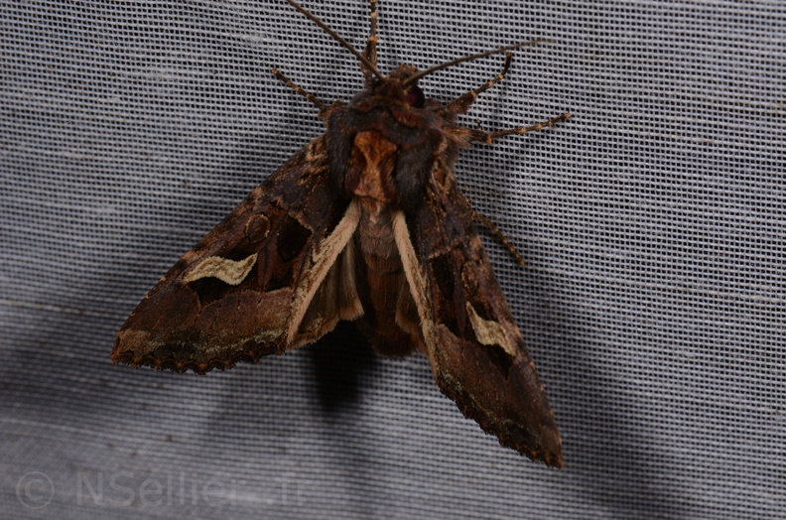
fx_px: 2777
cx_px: 393
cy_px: 260
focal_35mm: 128
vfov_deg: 10.7
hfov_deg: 16.1
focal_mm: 85
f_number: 22
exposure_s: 1/60
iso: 100
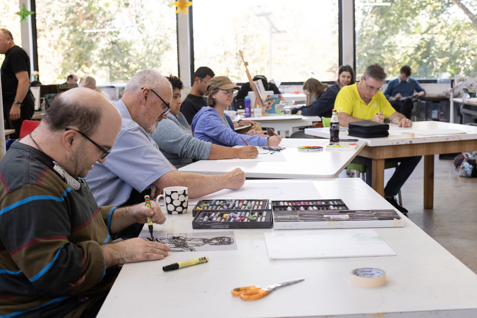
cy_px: 159
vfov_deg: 27.0
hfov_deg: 39.6
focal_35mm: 50
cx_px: 238
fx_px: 662
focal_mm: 50
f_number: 5.6
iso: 800
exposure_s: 1/400
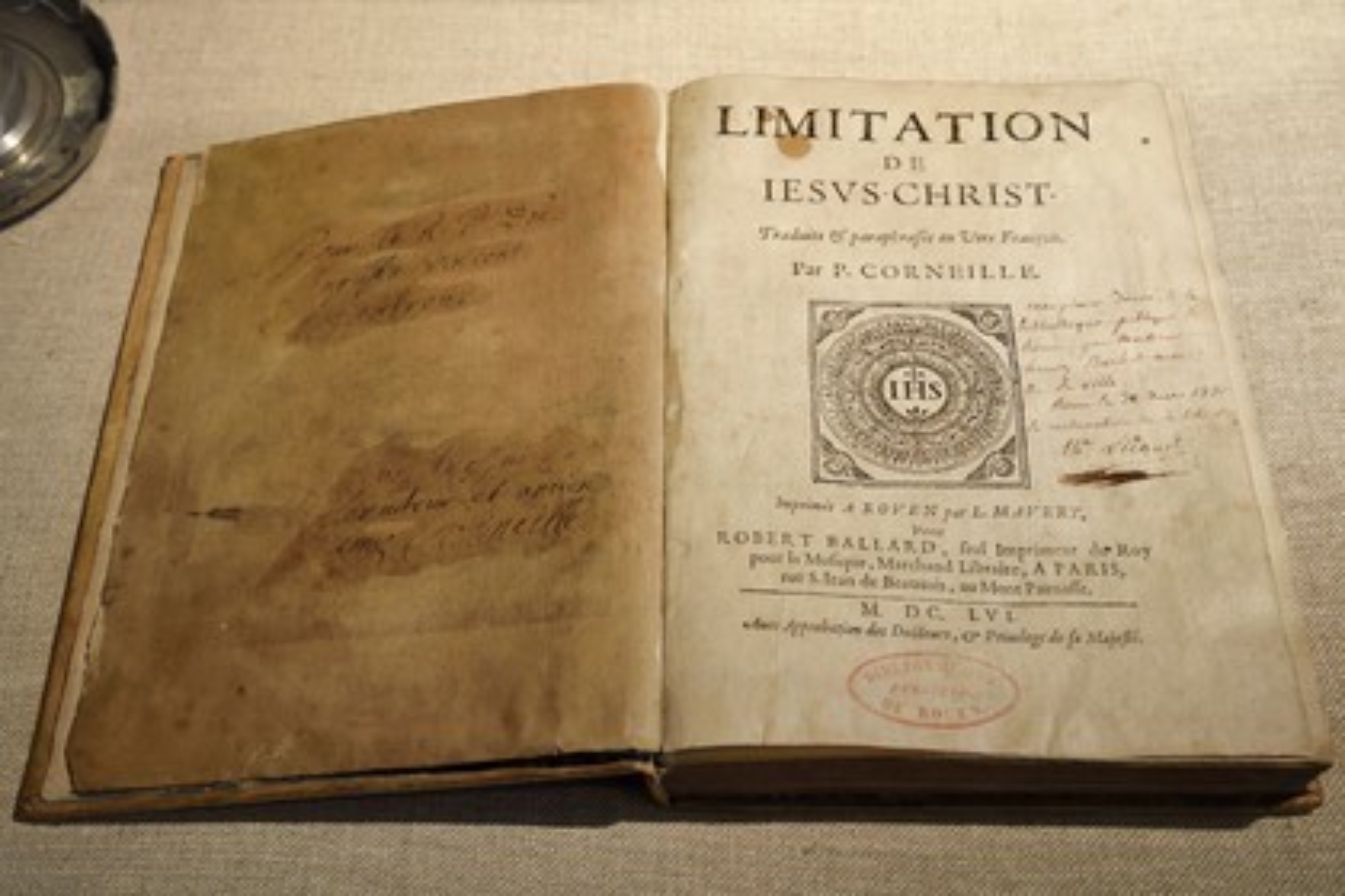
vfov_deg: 29.9
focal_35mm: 45
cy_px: 448
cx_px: 672
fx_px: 1681
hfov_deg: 43.6
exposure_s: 1/50
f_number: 8
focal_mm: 45
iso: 1600
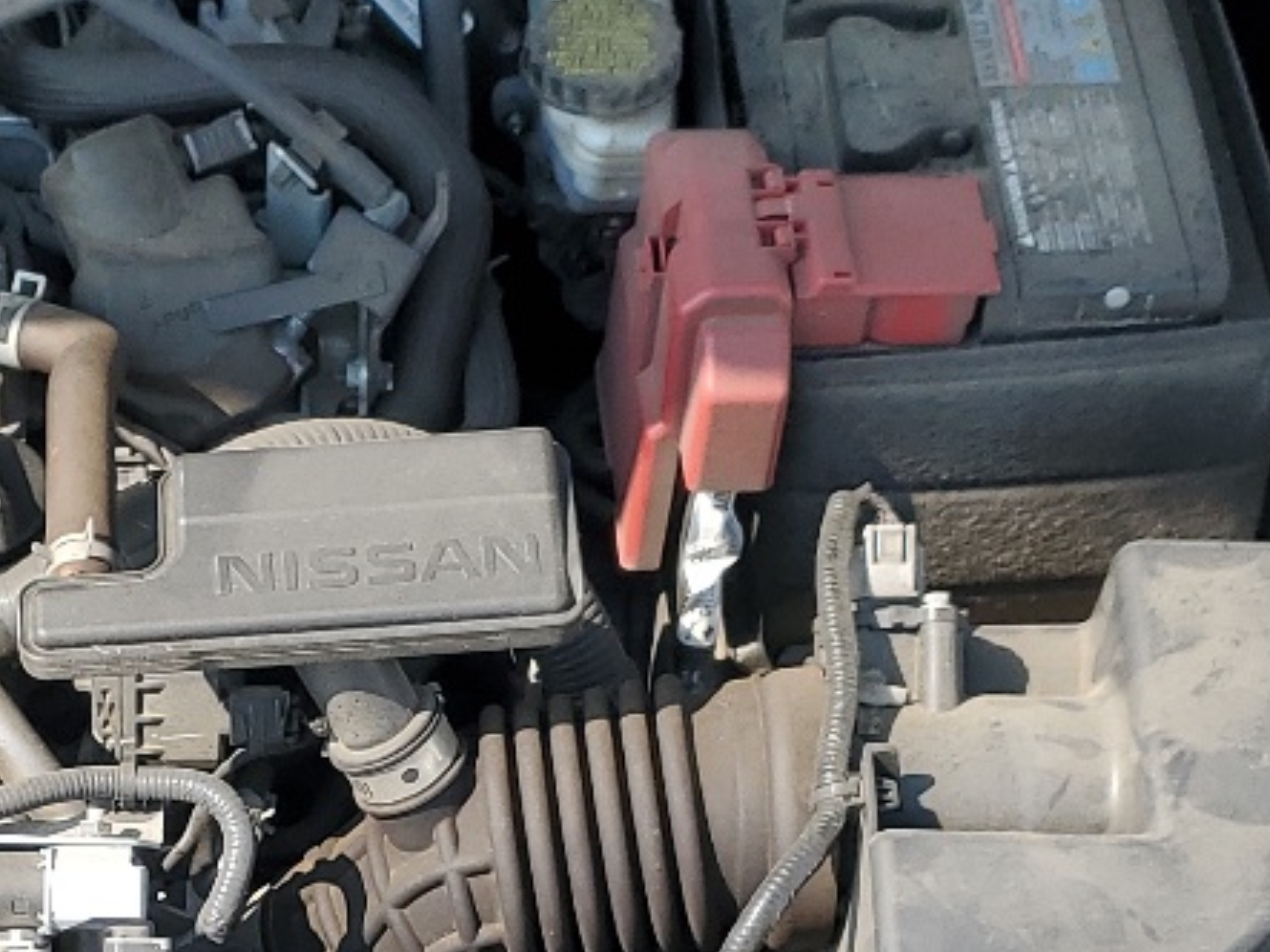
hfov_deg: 20.5
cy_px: 1004
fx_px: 3448
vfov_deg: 15.4
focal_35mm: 94
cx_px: 181
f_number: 1.5
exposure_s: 1/1111
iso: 50
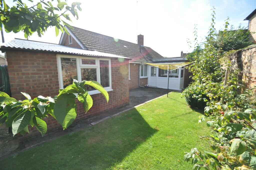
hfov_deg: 100.5
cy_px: 85
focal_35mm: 15
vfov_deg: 77.2
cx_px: 128
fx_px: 107
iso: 400
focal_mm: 10
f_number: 4
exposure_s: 1/800
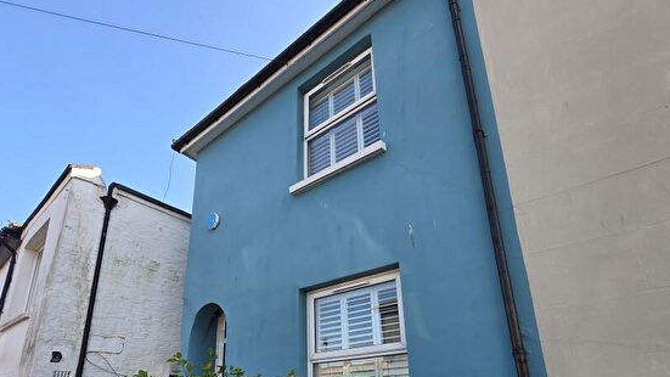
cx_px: 343
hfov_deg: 92.6
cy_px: 295
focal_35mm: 18
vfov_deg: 57.1
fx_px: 320
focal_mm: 1.7
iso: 25
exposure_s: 1/319
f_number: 2.2
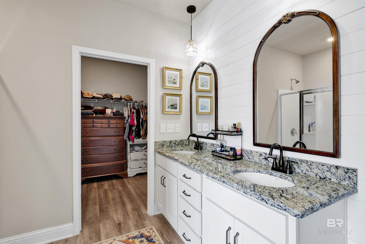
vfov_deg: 72.1
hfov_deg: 95.0
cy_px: 122
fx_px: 167
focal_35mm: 16
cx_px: 182
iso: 400
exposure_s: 1/3
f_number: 11
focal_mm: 16.5
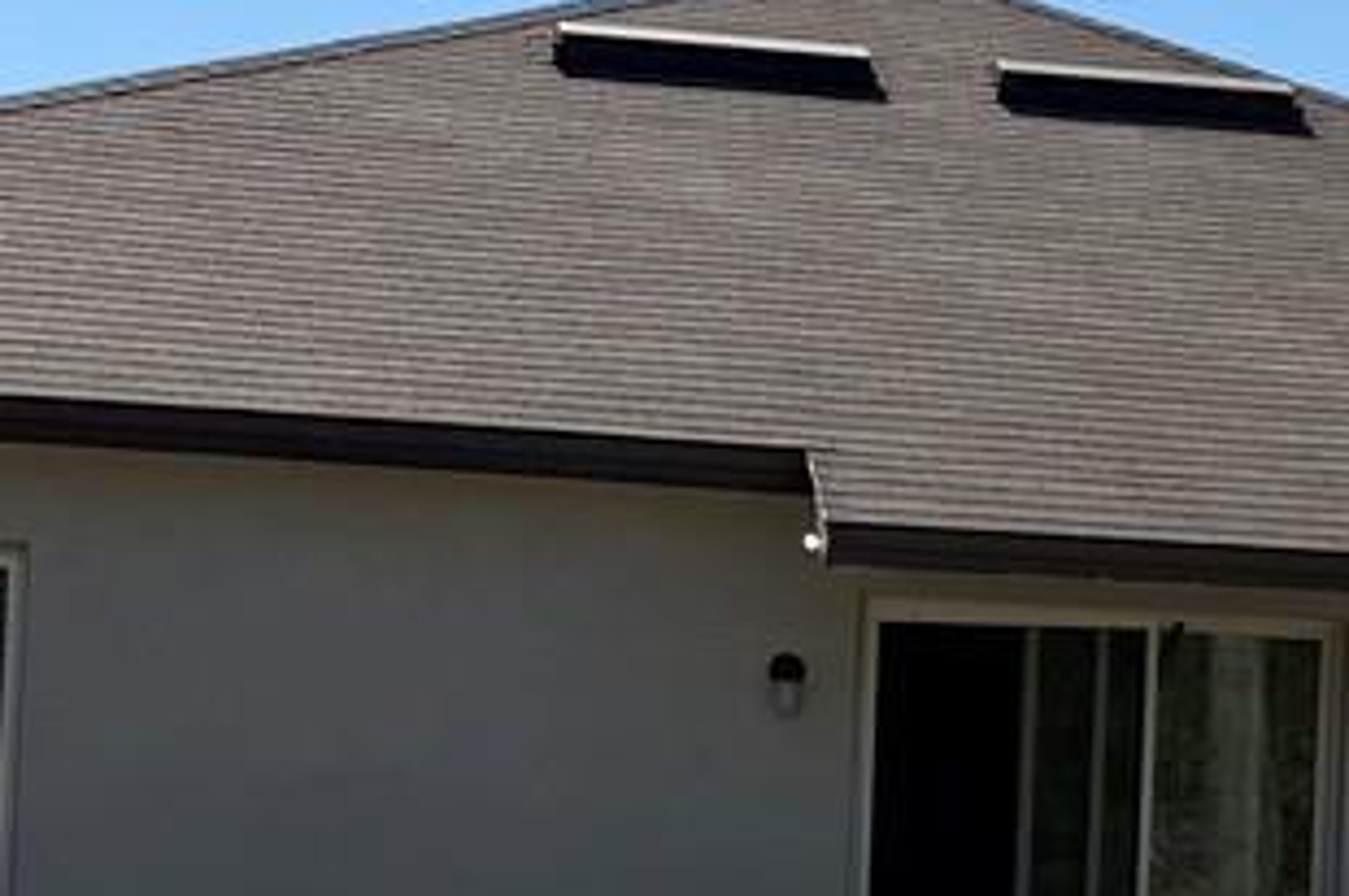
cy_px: 726
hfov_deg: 15.5
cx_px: 1497
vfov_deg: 10.6
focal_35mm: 129
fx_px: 4829
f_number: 1.78
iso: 80
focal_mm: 6.76
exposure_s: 1/6711
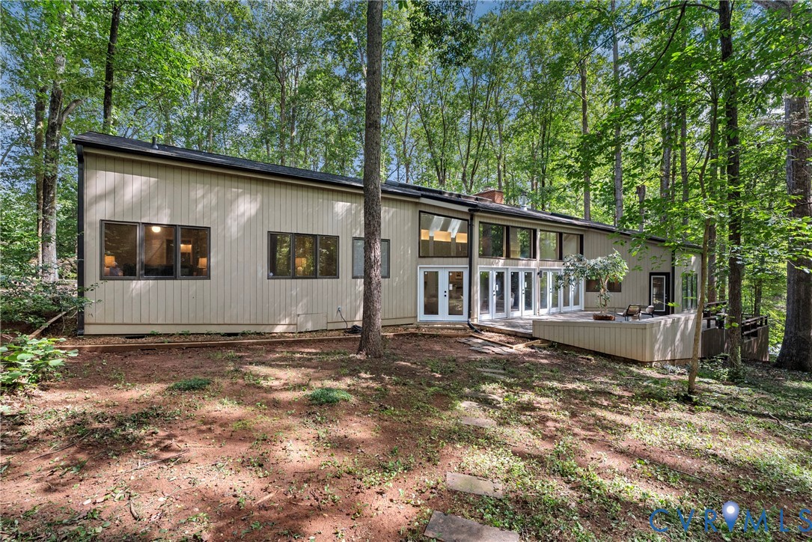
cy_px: 271
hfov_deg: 96.7
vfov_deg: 73.8
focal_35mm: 16
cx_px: 406
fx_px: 361
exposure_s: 1/50
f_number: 8
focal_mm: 16
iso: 800
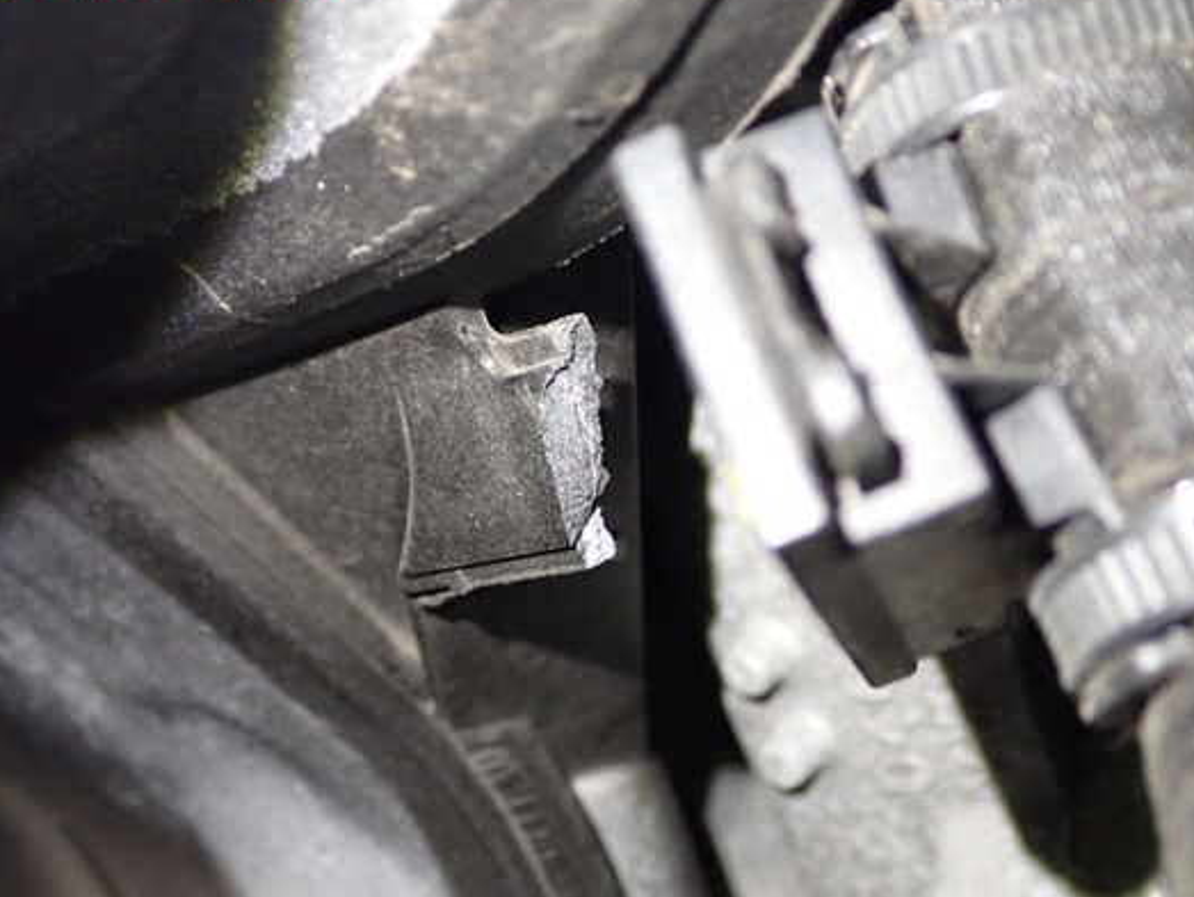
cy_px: 461
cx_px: 591
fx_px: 1622
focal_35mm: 47
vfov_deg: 30.9
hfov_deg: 40.4
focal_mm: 7.31
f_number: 2.8
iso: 800
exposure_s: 1/25
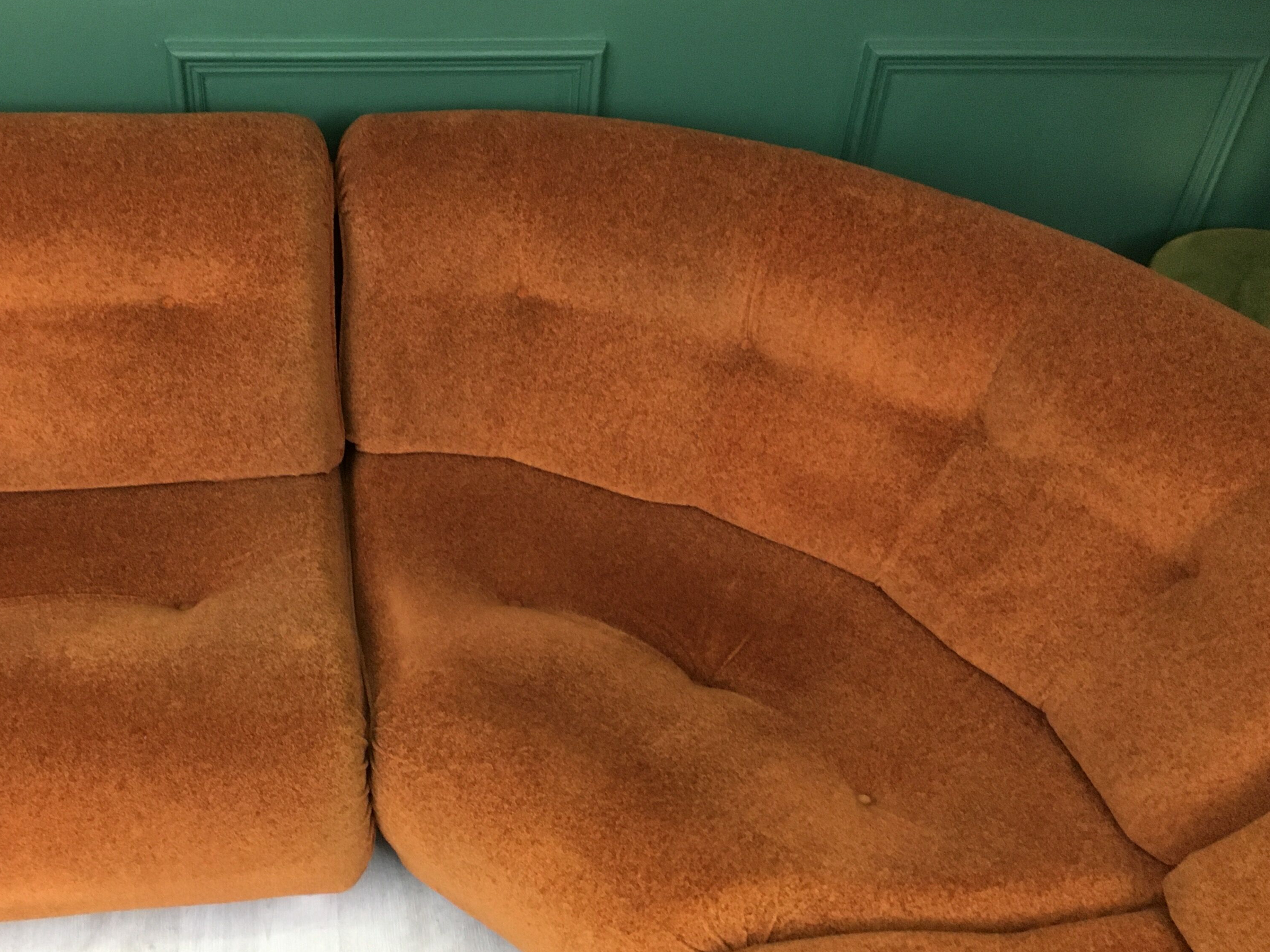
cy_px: 526
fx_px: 1431
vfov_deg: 36.8
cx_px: 483
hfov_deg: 47.5
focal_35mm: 39
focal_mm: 4.15
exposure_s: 1/17
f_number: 2.2
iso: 200
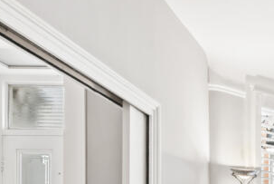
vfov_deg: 21.9
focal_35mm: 54
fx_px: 412
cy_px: 256
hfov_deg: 29.2
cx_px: 363
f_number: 10
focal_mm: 16
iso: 140
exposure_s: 1/1.25
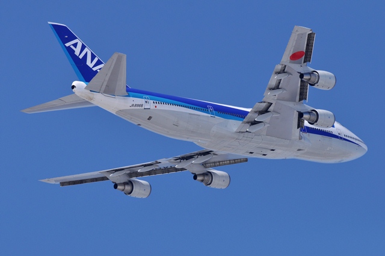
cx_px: 192
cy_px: 128
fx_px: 4806
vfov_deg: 3.0
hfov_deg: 4.6
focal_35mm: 450
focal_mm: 300
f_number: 9
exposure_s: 1/1000
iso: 200
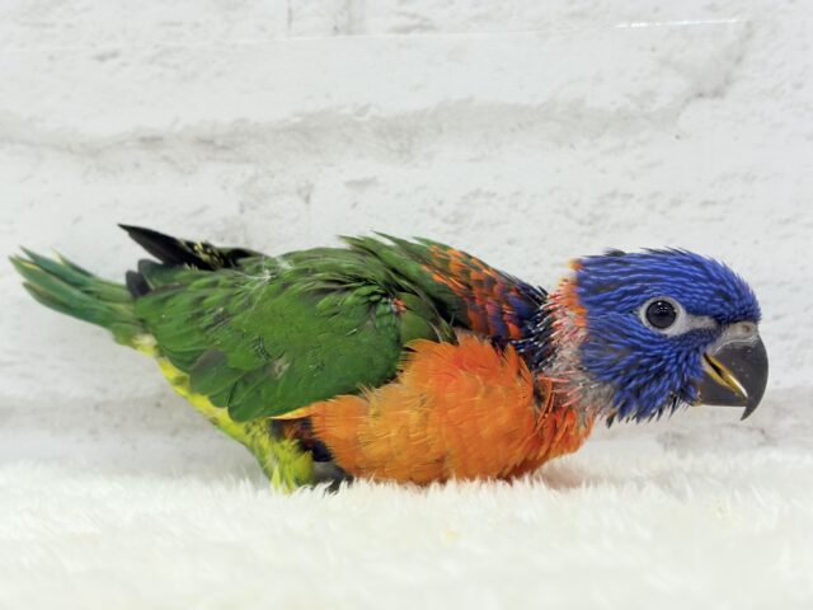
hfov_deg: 36.8
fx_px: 1221
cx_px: 406
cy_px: 305
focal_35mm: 52
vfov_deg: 28.0
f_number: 1.6
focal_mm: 5.96
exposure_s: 1/100
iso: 125
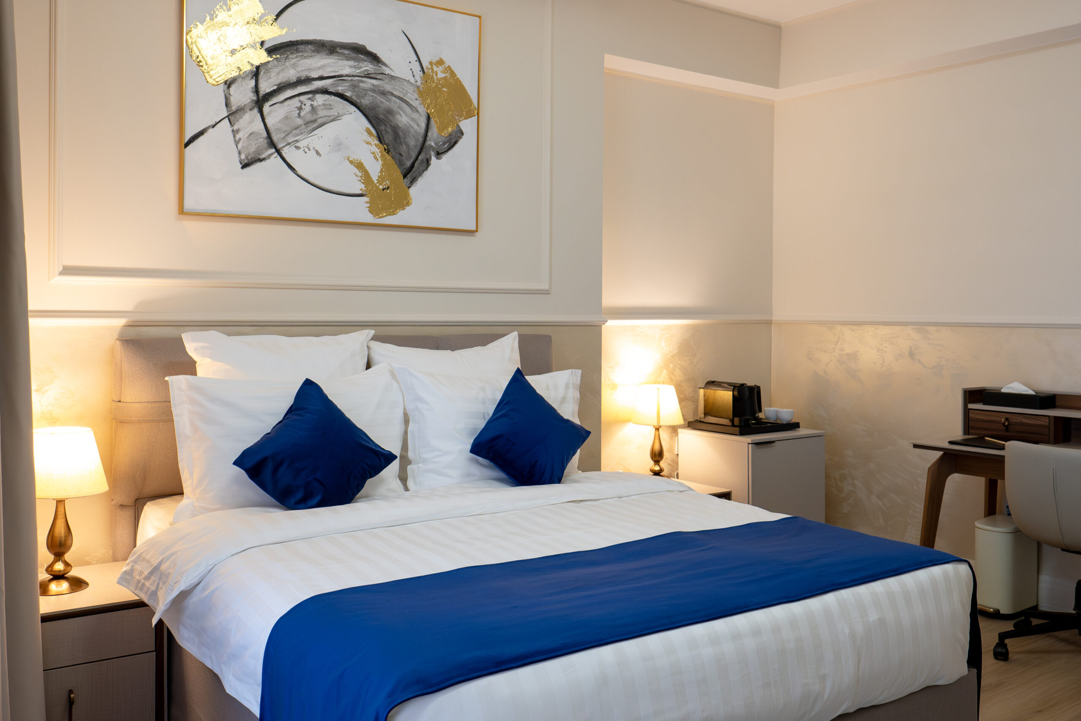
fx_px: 901
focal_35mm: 30
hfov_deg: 61.9
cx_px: 540
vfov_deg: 43.6
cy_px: 360
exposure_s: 1/200
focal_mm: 20
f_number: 4.5
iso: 3200
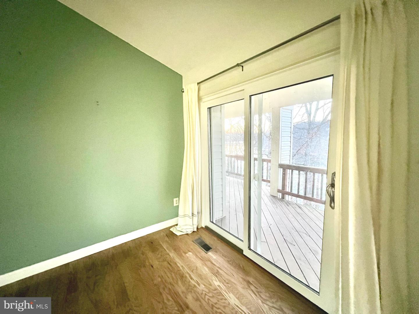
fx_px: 157
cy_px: 157
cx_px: 210
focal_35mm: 13
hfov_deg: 106.2
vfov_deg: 89.9
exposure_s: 1/60
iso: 1000
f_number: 1.8
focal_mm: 1.57
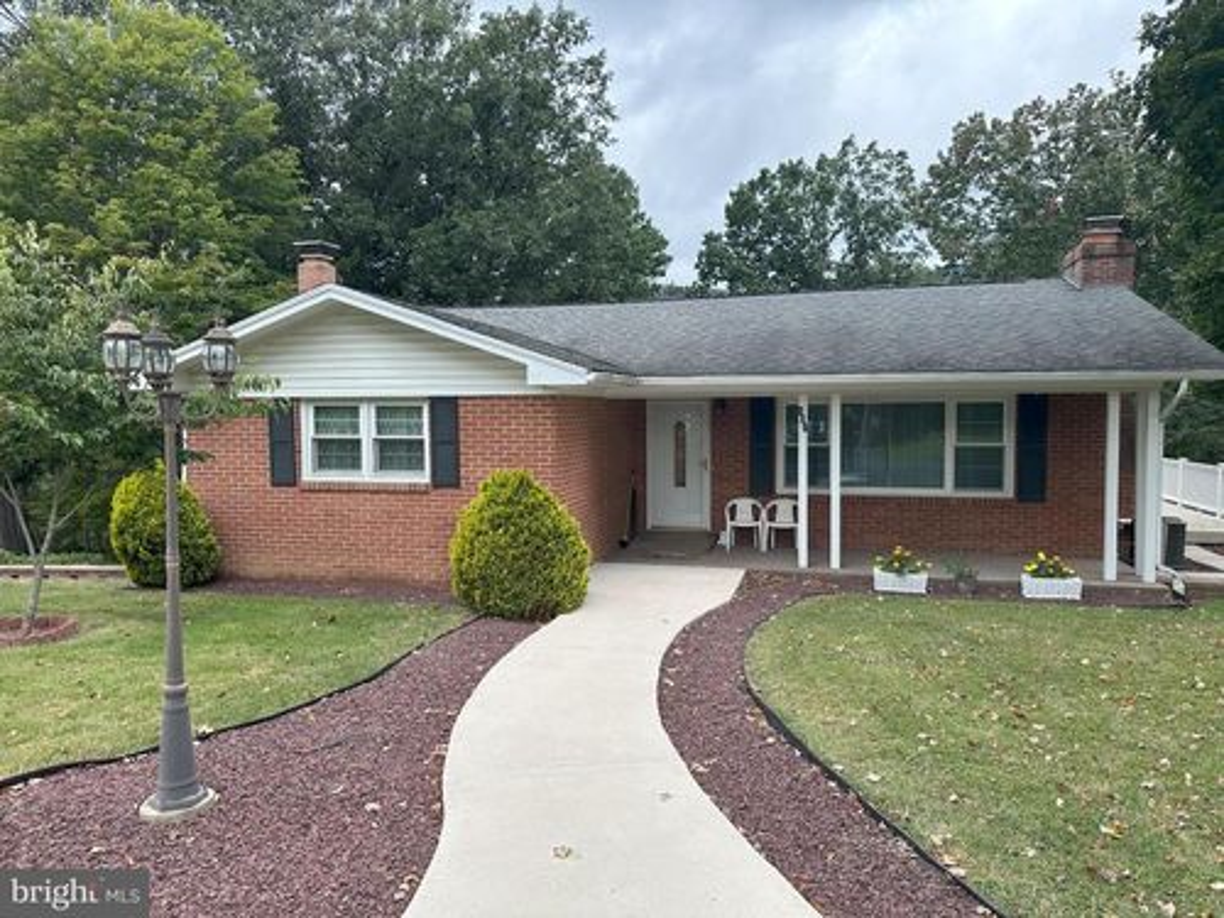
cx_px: 612
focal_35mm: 24
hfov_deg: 71.6
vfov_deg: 56.8
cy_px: 459
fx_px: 849
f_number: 1.78
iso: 80
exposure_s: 1/709
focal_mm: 6.86
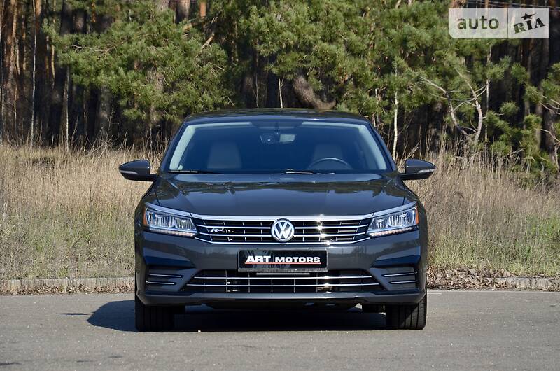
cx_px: 280
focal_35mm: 158
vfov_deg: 8.7
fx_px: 2445
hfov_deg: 13.1
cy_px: 186
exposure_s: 1/250
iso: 100
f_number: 8
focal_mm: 105
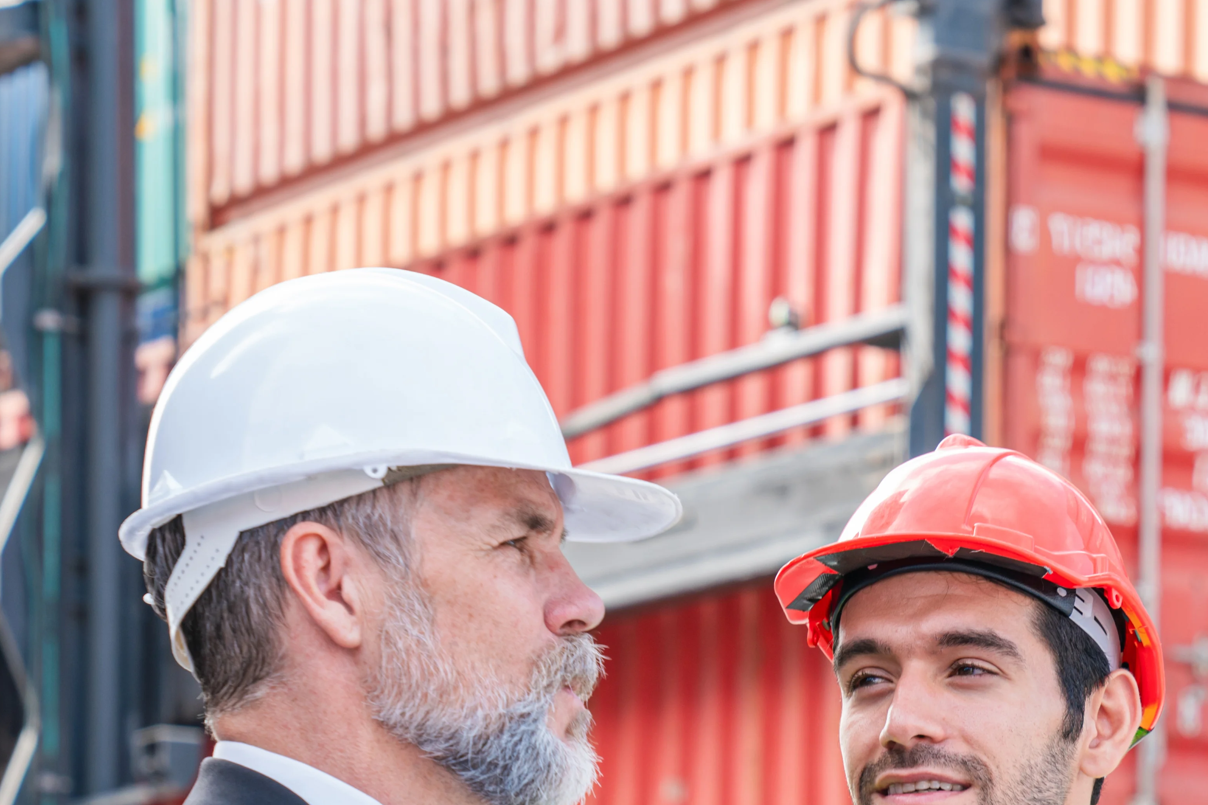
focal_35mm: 179
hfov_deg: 11.4
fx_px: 6007
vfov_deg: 7.6
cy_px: 1010
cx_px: 1063
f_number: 5
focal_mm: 70
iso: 125
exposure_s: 1/100
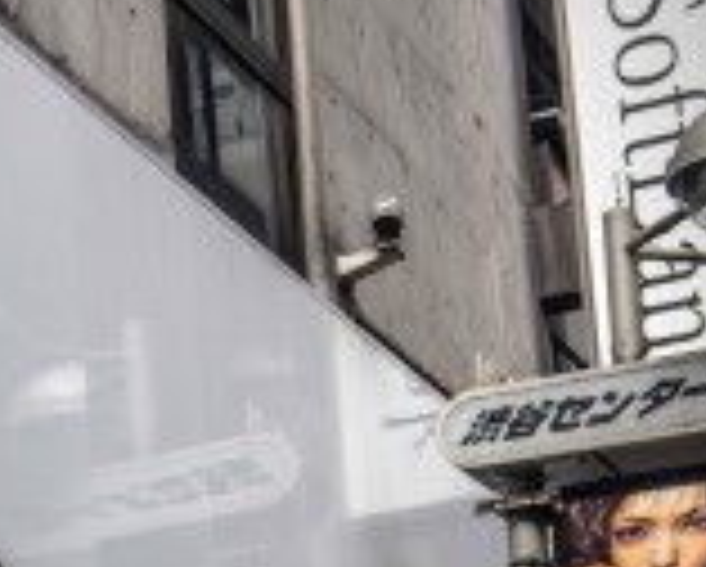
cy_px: 756
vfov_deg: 11.1
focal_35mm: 136
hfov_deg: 13.0
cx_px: -504
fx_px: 2845
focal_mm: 38
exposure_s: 1/1600
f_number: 4
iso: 400
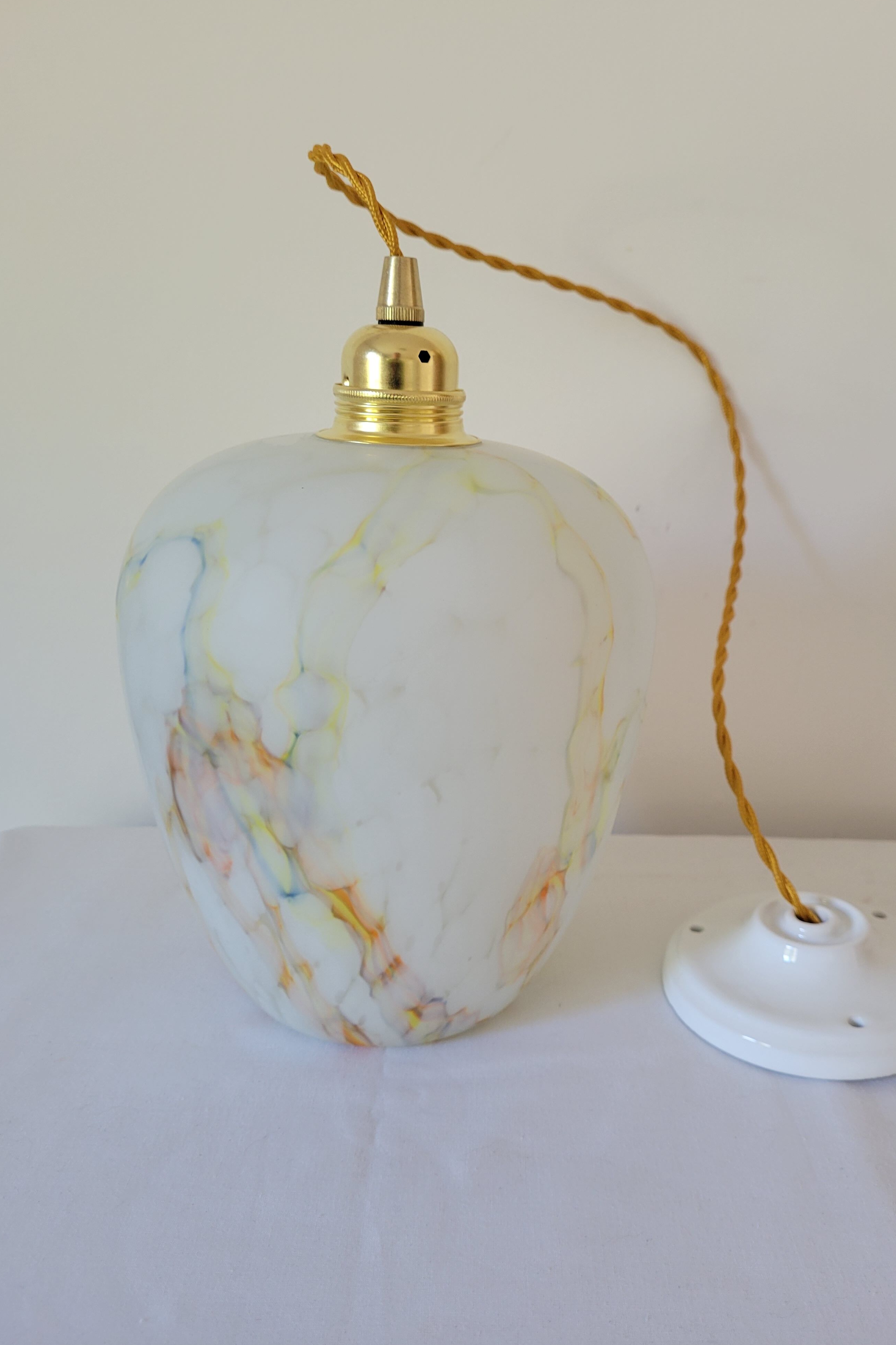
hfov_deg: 46.3
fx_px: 1045
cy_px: 664
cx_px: 509
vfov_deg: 65.5
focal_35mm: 28
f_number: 1.8
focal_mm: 5.4
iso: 200
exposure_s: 1/100
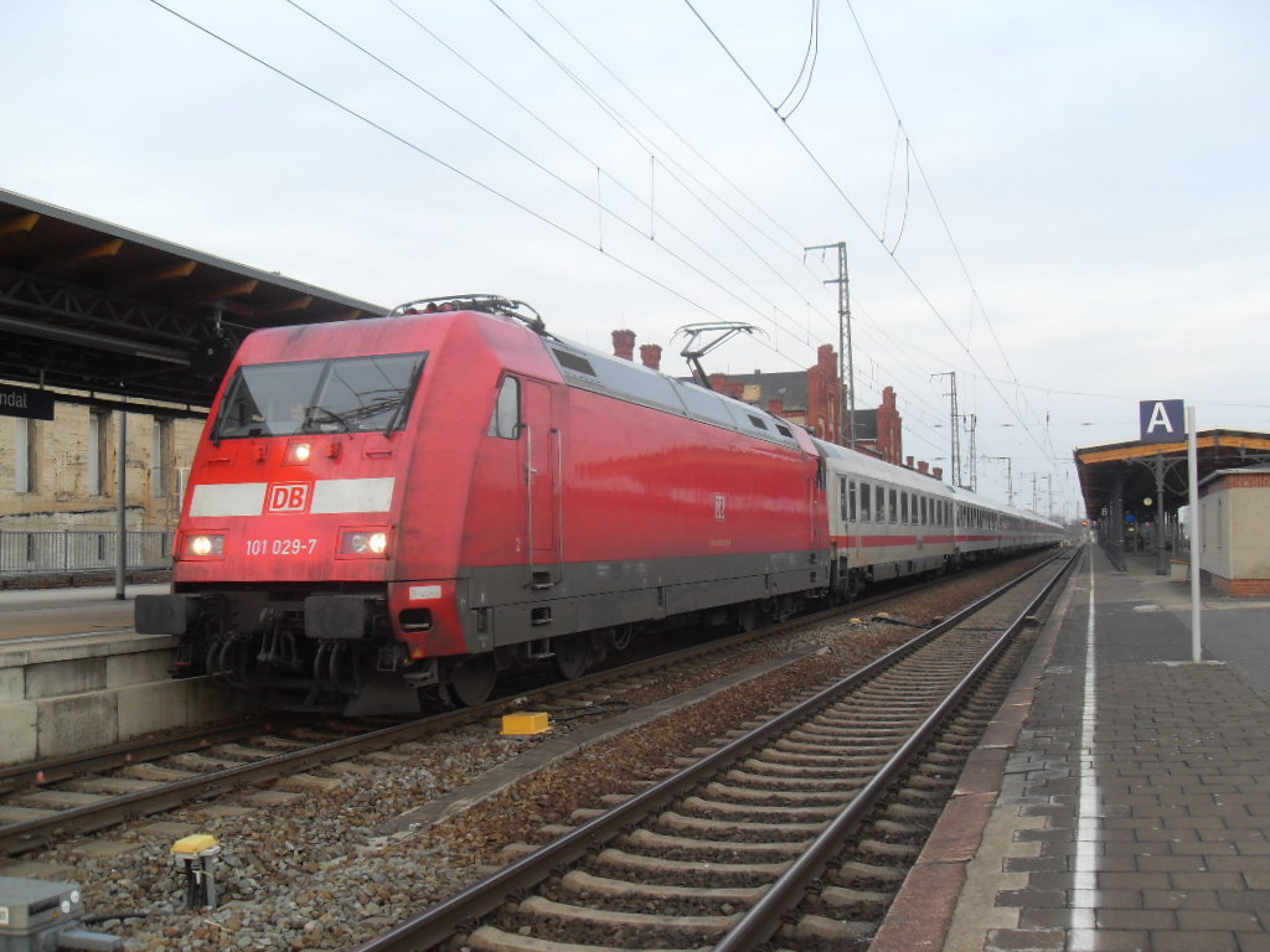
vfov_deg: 41.8
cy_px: 476
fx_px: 1247
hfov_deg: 54.0
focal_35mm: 34
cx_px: 635
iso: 100
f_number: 2.8
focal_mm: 6.3
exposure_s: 1/125
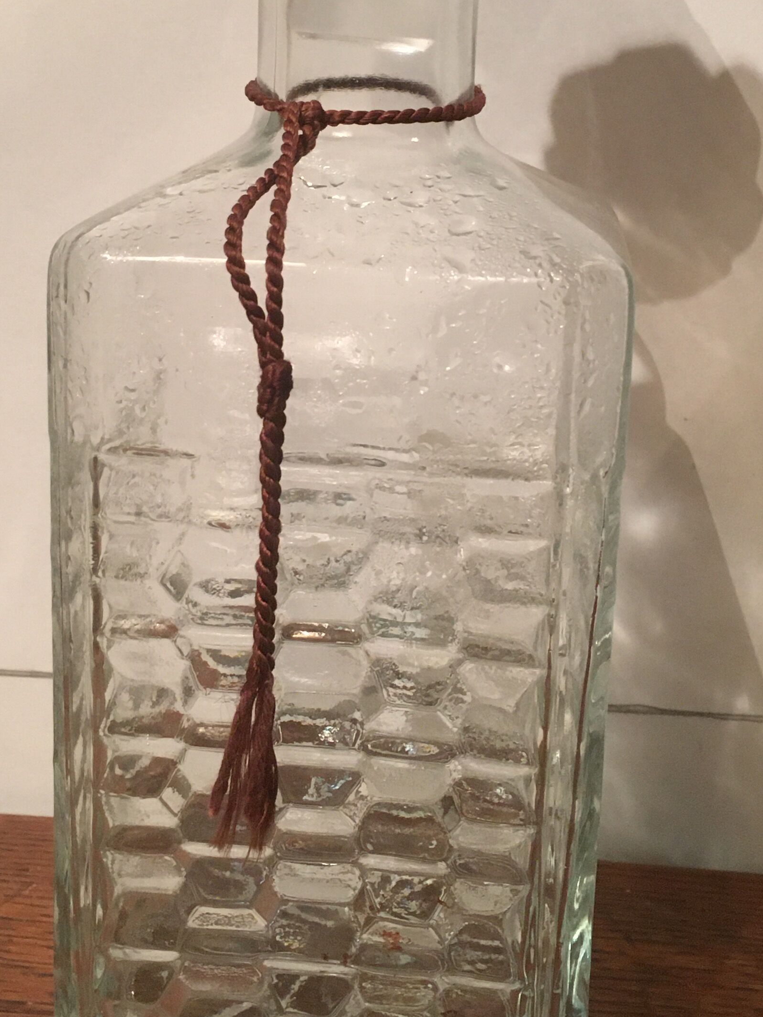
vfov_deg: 34.6
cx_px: 356
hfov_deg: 26.5
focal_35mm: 55
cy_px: 335
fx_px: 1617
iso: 250
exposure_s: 1/33
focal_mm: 4.15
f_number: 2.2
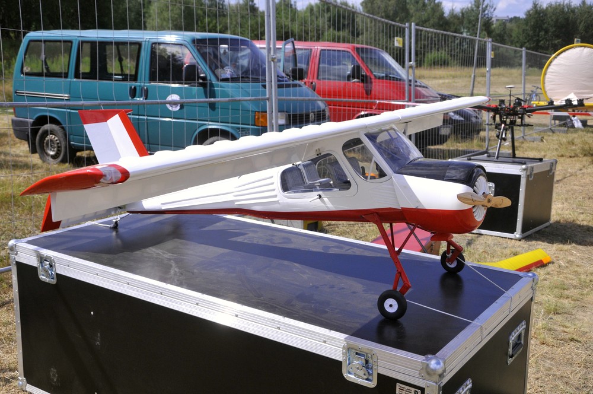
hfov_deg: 46.5
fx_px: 691
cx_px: 296
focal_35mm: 42
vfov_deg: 31.8
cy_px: 197
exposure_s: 1/4000
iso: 500
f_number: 5.6
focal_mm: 28
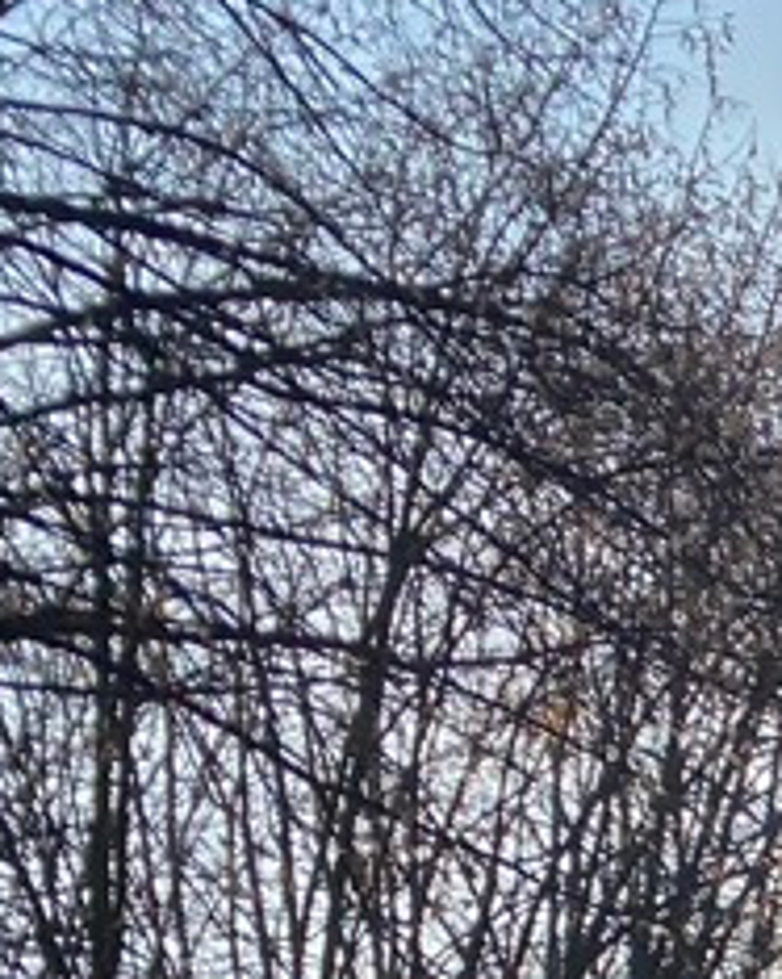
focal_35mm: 139
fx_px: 4024
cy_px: 1979
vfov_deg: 12.2
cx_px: 2501
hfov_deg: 8.7
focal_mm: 4.25
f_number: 1.8
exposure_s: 1/1629
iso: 32
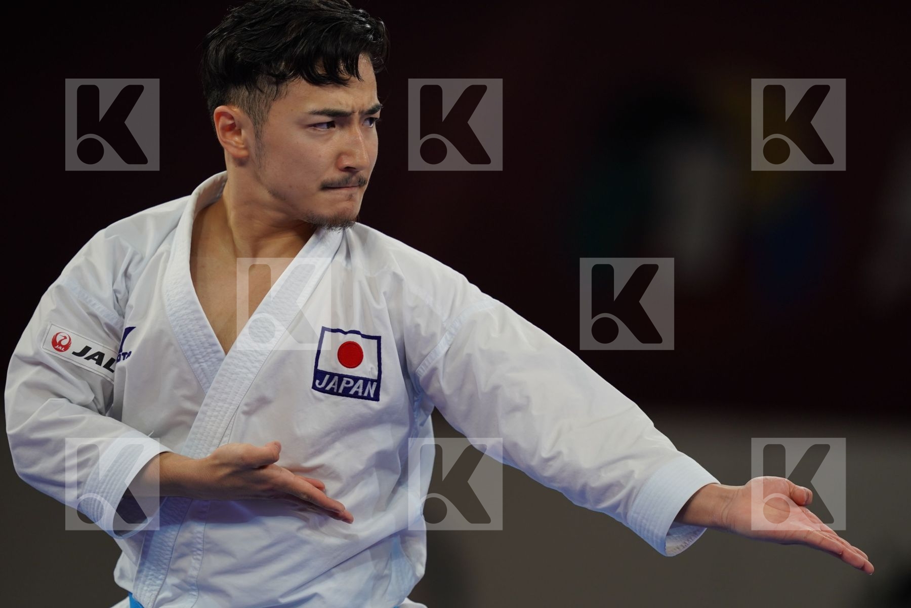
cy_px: 304
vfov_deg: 3.4
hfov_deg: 5.2
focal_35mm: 400
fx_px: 10121
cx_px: 456
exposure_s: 1/500
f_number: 2.8
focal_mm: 400
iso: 640
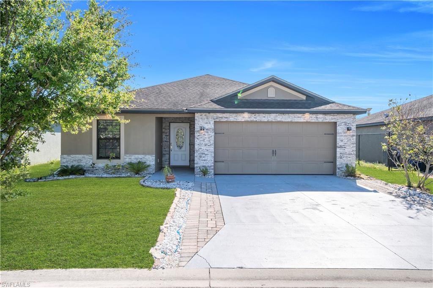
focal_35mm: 30
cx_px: 216
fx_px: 361
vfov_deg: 43.6
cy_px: 144
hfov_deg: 61.9
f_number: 8
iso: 100
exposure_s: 1/320
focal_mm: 20
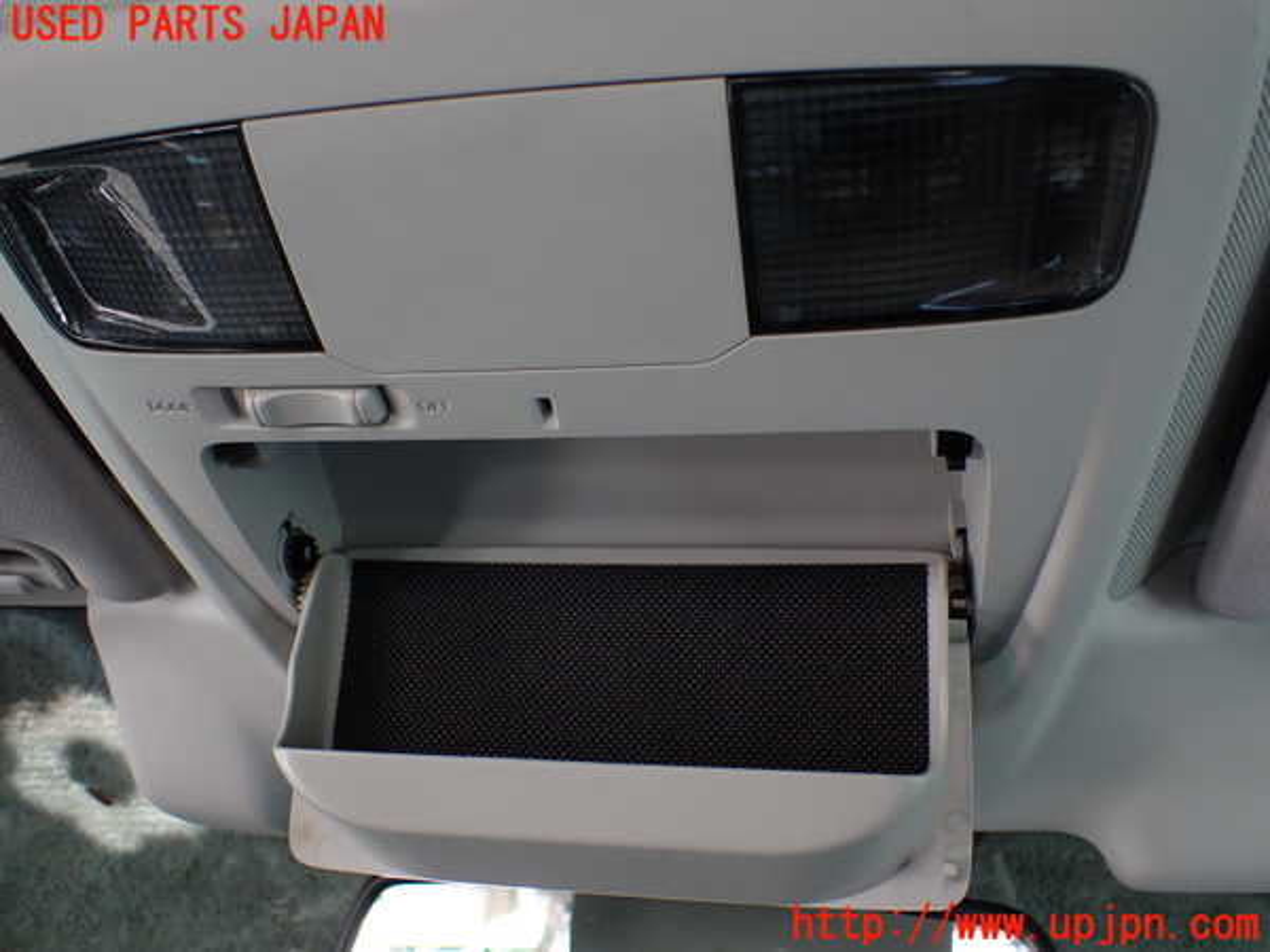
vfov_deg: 46.8
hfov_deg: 60.0
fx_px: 1101
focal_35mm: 30
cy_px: 476
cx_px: 635
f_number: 2.3
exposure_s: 1/125
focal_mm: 5.4
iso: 200
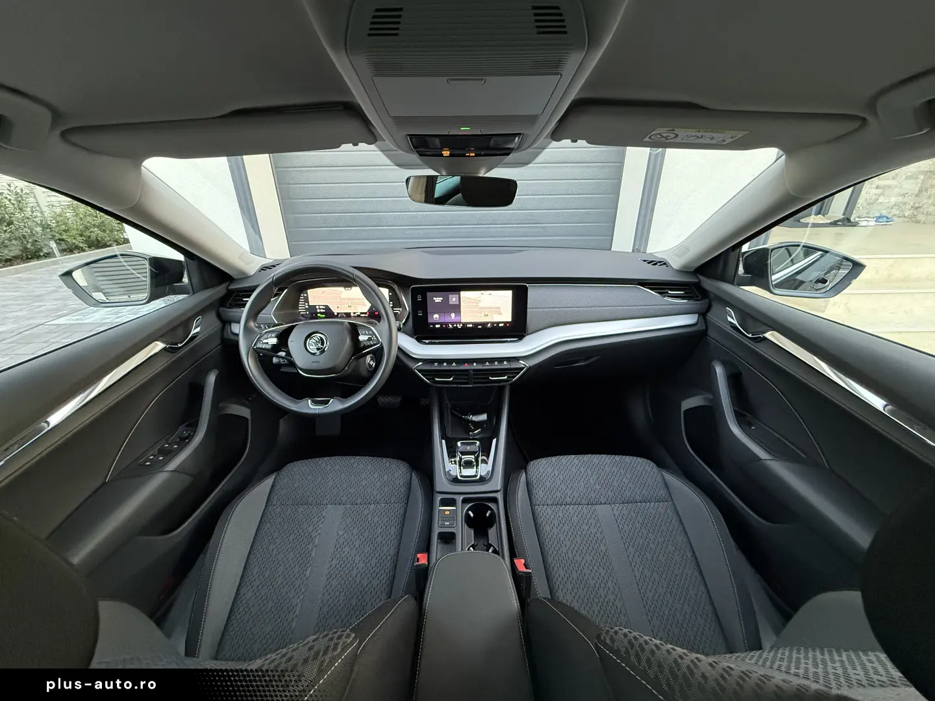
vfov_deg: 85.7
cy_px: 350
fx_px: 378
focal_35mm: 14
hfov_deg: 102.1
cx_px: 468
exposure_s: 1/60
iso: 640
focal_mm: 2.22
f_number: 2.2
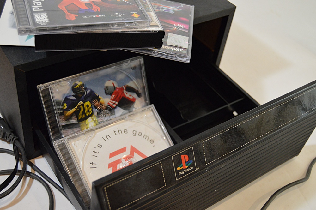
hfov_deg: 43.6
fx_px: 395
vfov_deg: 29.8
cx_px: 158
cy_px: 105
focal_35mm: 45
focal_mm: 30
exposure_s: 1/60
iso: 1600
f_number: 4.2
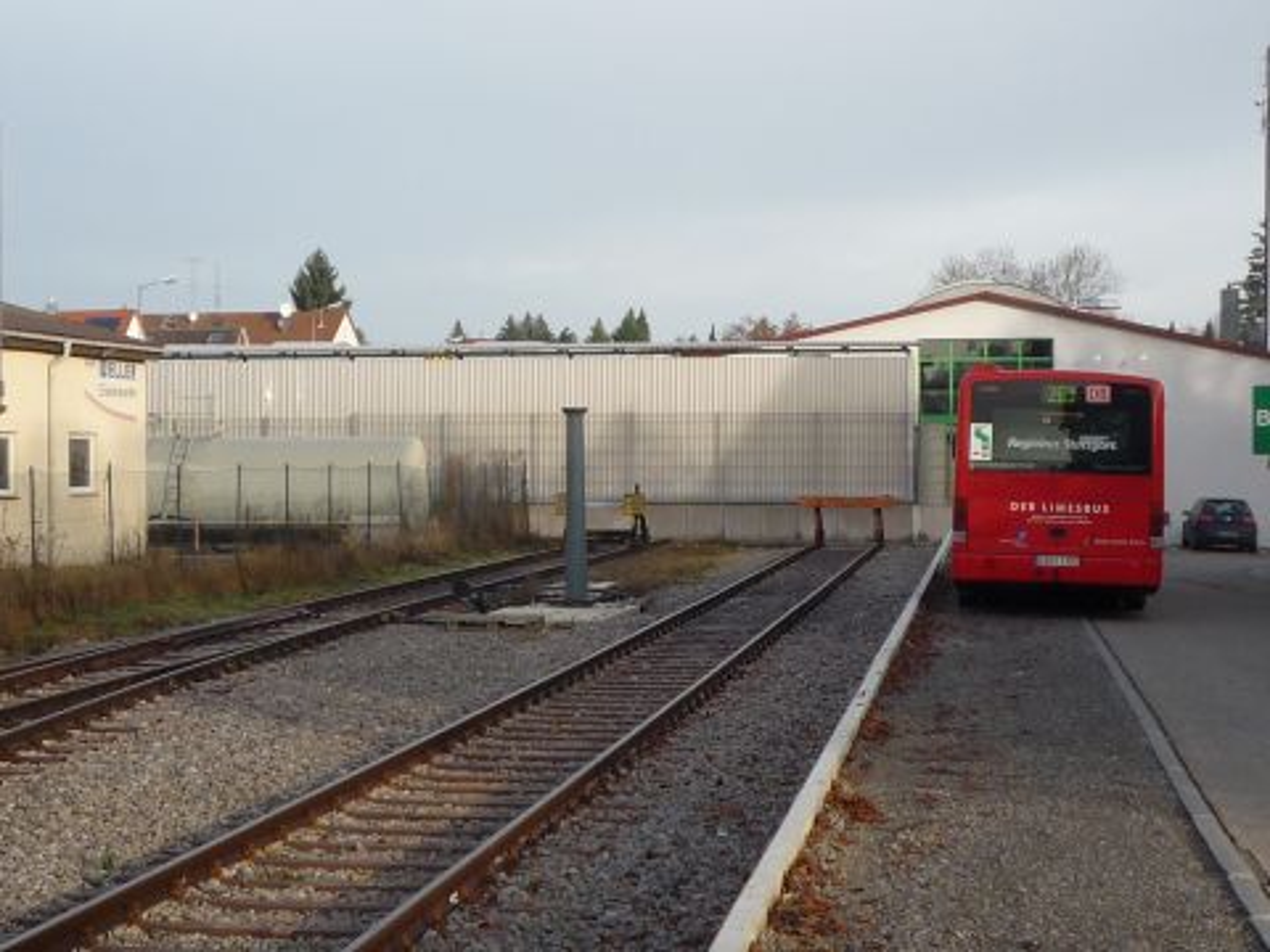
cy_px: 476
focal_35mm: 69
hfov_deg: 28.2
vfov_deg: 21.3
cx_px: 635
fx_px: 2531
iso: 100
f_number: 4.3
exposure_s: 1/200
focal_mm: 7
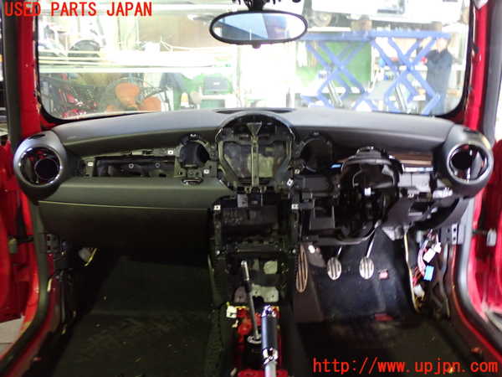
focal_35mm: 38
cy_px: 188
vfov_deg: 37.7
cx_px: 251
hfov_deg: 49.0
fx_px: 551
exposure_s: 1/10
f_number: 2.7
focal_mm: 6.83
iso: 800
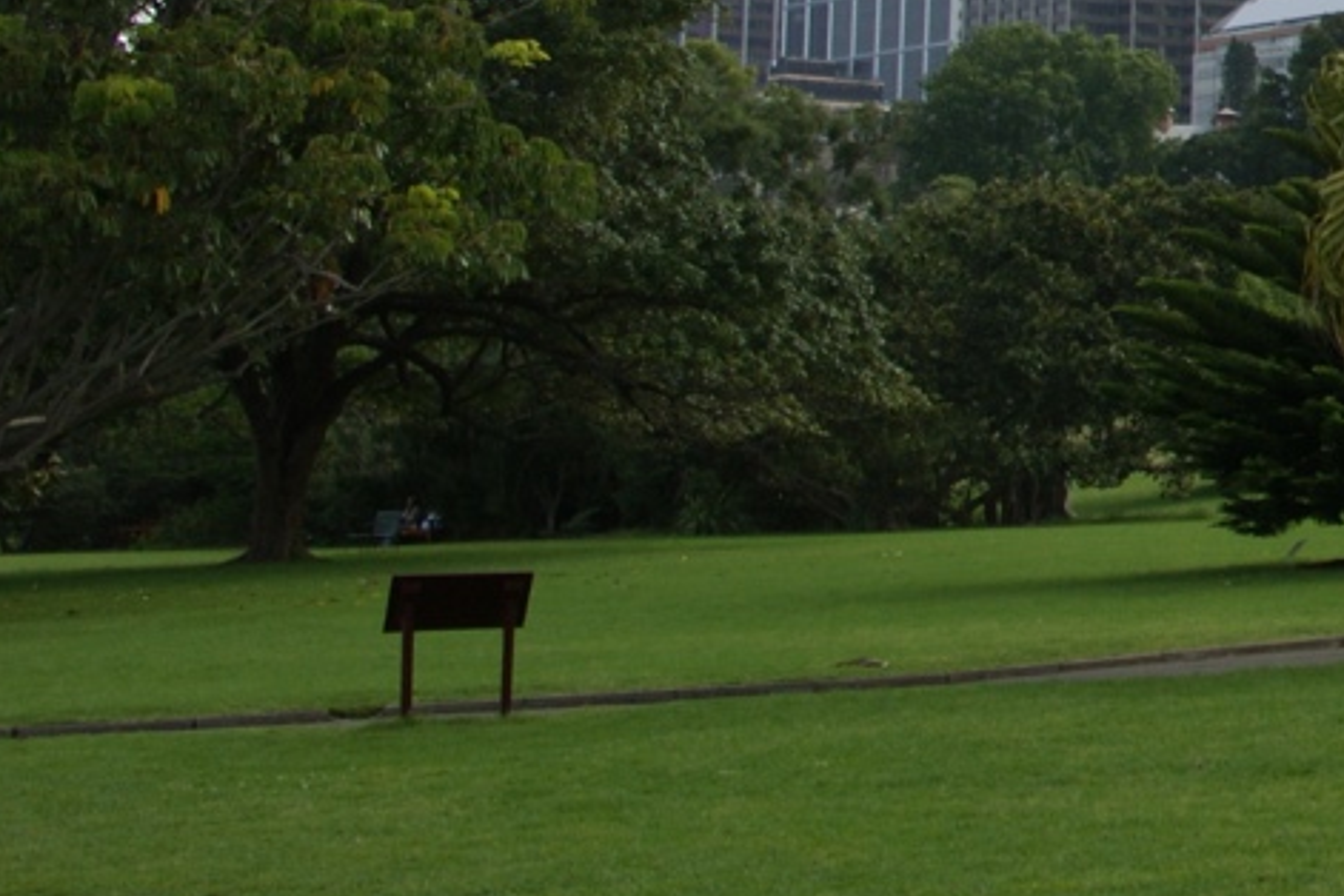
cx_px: 2274
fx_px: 4181
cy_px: -203
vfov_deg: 11.9
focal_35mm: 112
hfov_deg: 16.0
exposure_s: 1/160
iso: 100
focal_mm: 22
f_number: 10
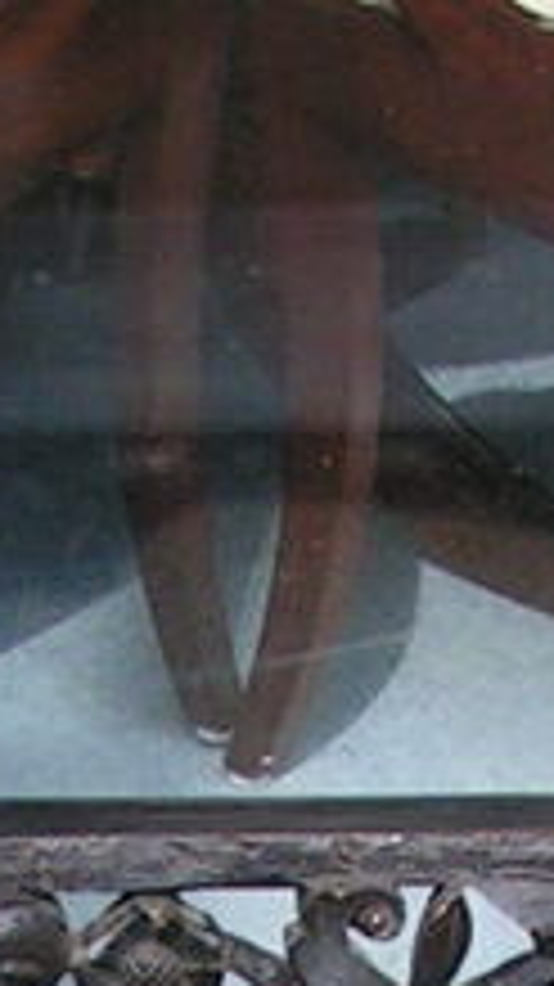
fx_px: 4549
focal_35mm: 174
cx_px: 92
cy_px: 1569
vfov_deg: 11.7
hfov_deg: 7.0
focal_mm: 4.4
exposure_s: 1/125
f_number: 5
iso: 50
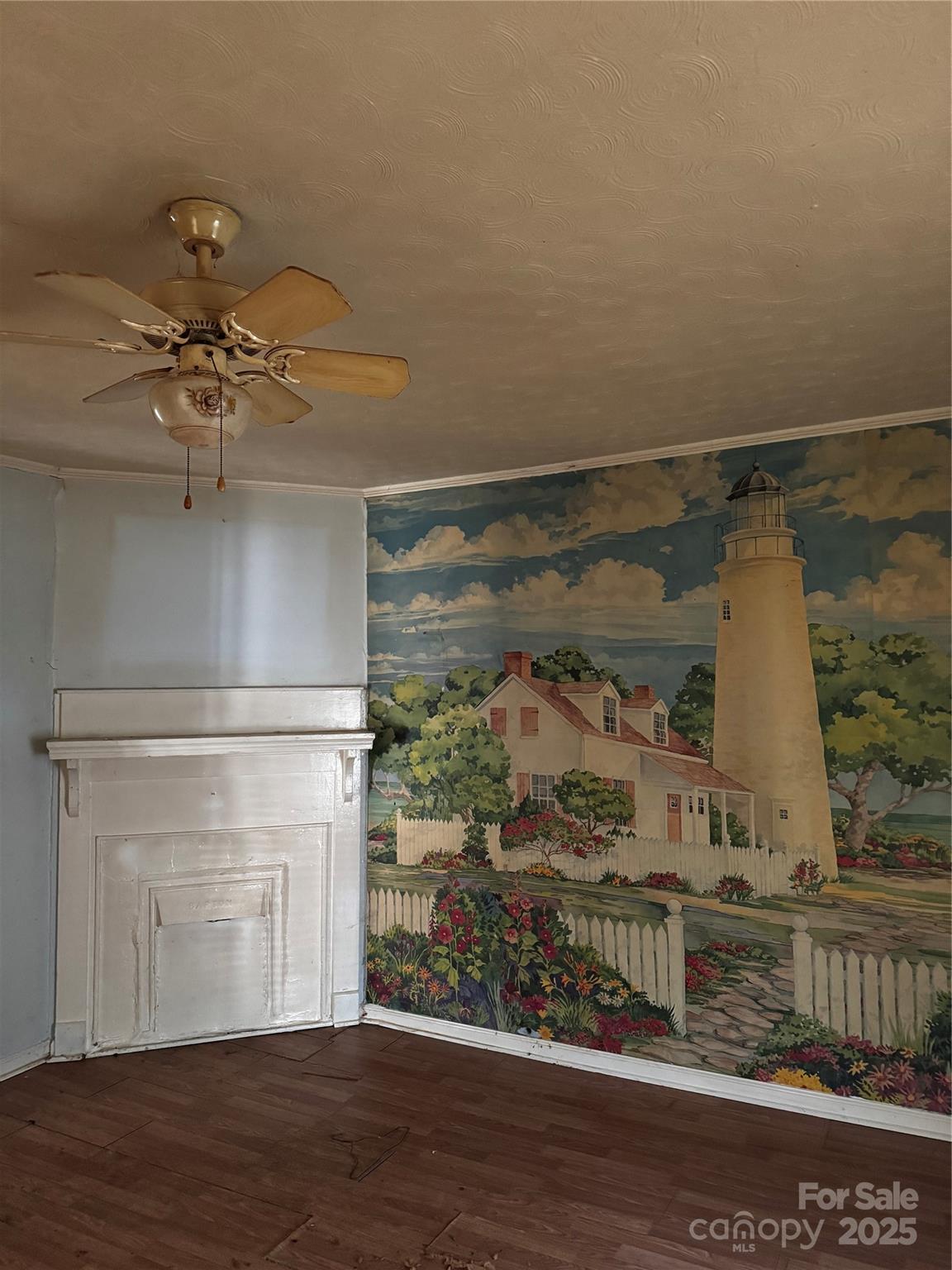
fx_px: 880
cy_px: 635
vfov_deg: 71.6
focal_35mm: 24
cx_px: 476
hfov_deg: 56.8
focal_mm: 6.76
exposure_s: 1/40
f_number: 1.78
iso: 1000
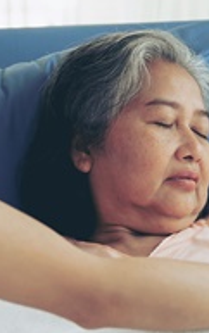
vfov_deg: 13.7
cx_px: 228
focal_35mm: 152
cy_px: 137
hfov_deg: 8.6
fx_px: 1382
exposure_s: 1/125
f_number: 2.8
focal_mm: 36
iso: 100
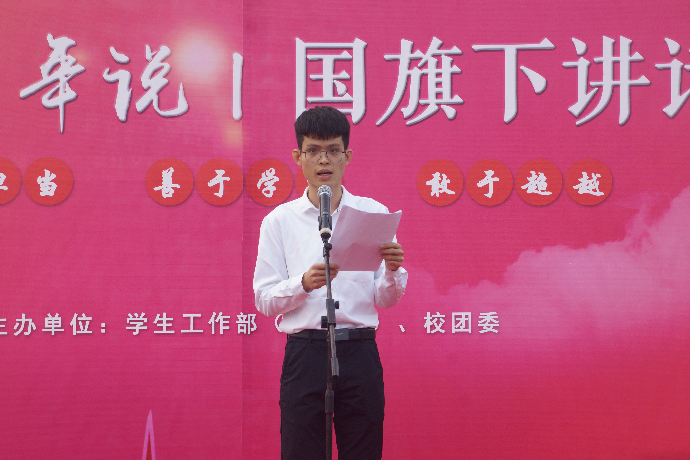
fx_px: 2875
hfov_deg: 13.7
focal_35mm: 150
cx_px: 345
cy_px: 230
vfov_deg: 9.1
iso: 400
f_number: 8
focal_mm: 100
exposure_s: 1/160
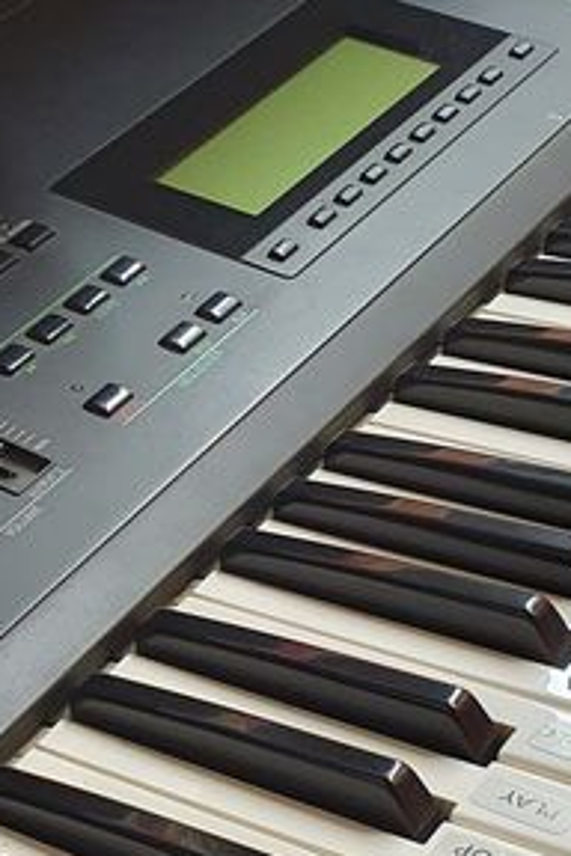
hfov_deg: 14.2
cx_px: -86
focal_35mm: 94
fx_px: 2236
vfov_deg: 21.7
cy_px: 511
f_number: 2.4
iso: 320
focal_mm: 4.32
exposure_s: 1/50
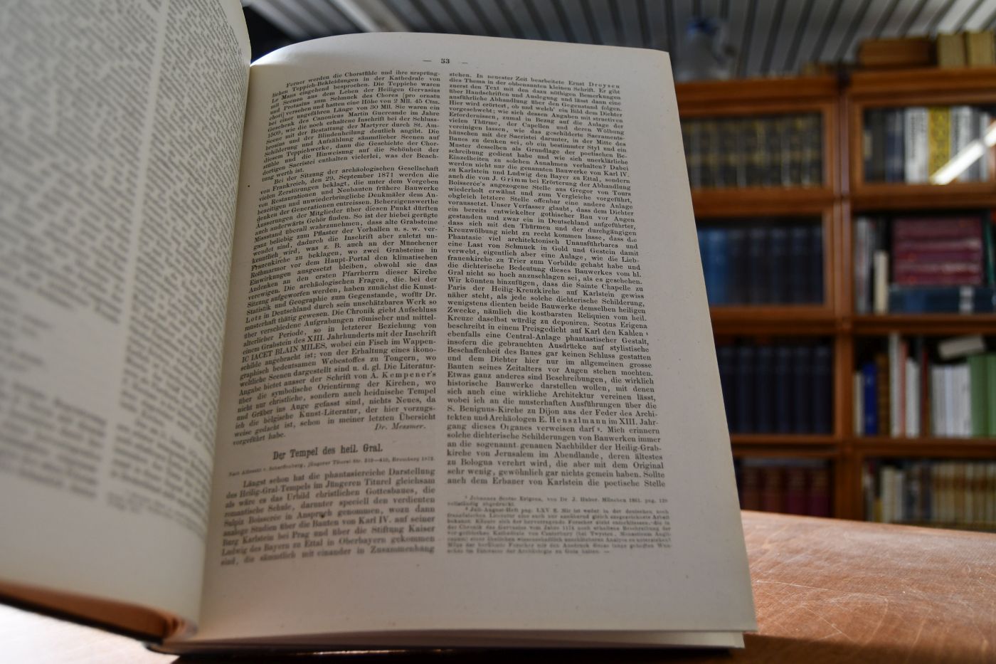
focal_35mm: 33
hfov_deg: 57.2
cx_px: 498
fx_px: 913
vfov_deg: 40.0
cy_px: 332
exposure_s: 1/250
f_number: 3.5
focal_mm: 22
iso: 640
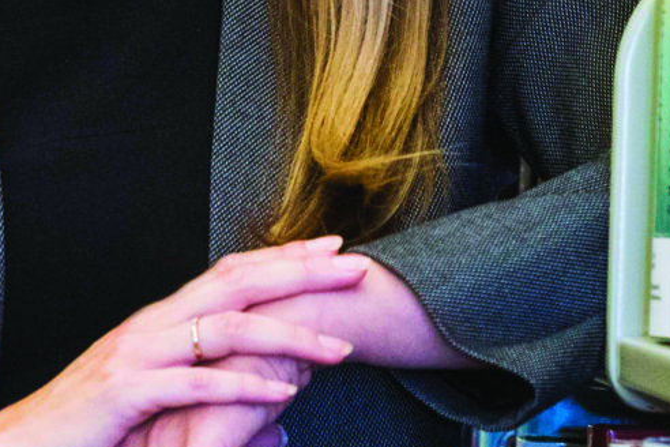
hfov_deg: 4.2
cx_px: 54
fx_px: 9148
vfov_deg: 2.8
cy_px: -1
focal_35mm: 492
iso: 3200
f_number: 3.5
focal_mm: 105
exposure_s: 1/250
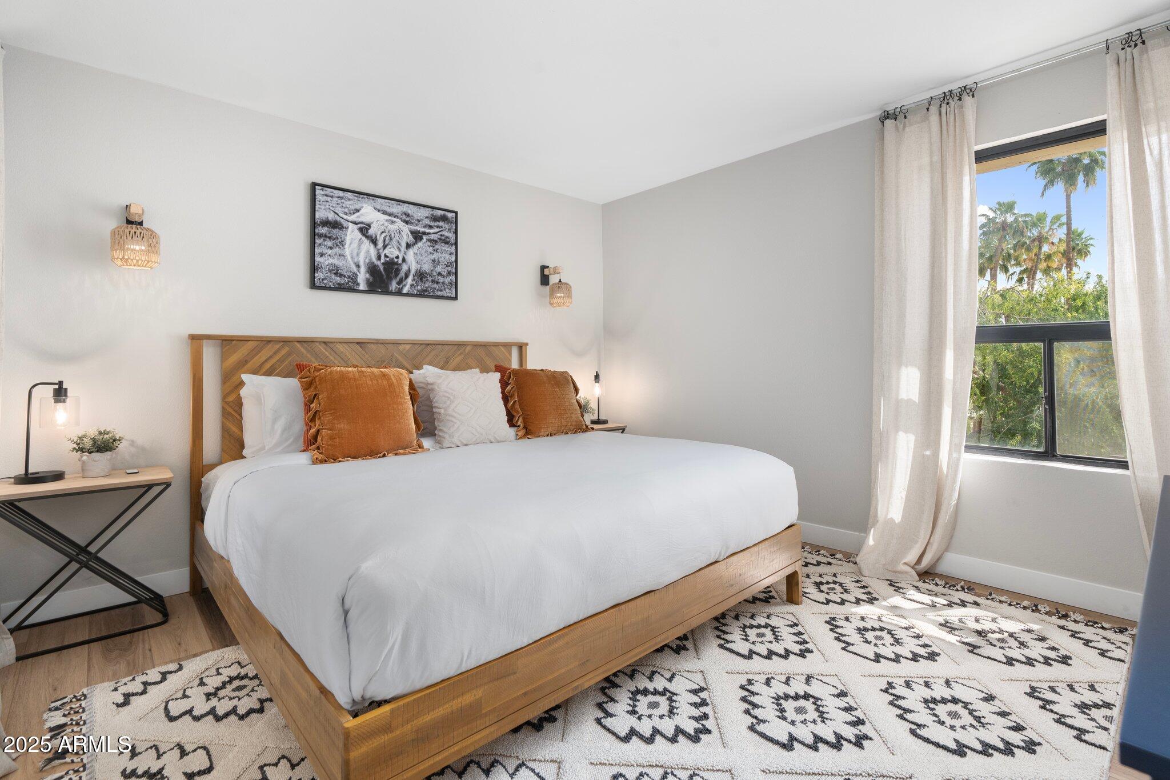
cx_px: 585
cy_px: 390
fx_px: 520
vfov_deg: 73.7
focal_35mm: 16
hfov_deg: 96.7
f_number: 8
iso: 800
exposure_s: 1/5
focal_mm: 16
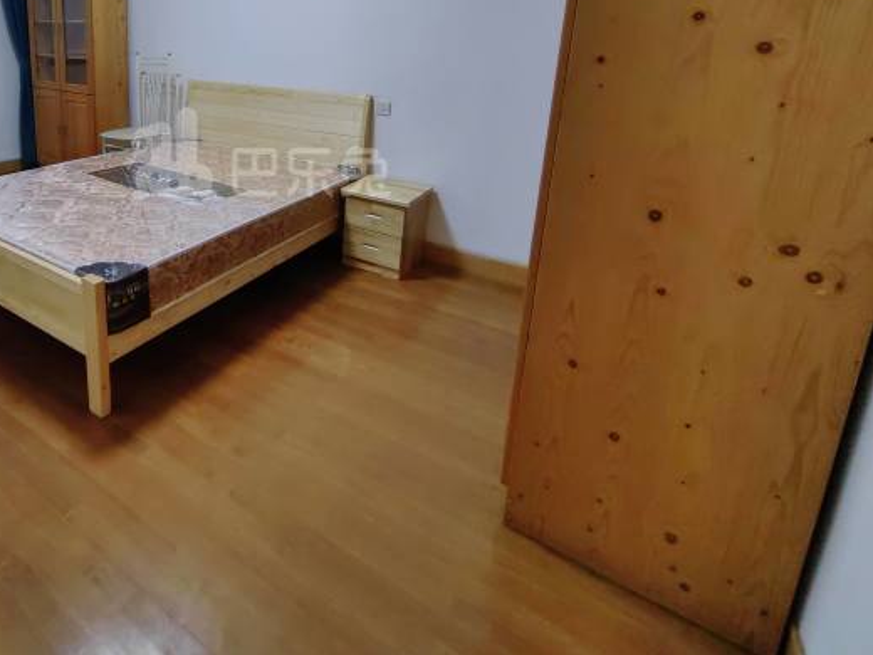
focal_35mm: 20
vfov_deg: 61.8
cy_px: 155
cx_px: 257
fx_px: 504
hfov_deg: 77.7
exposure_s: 1/33.3
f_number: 2.2
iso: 64
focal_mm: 1.76
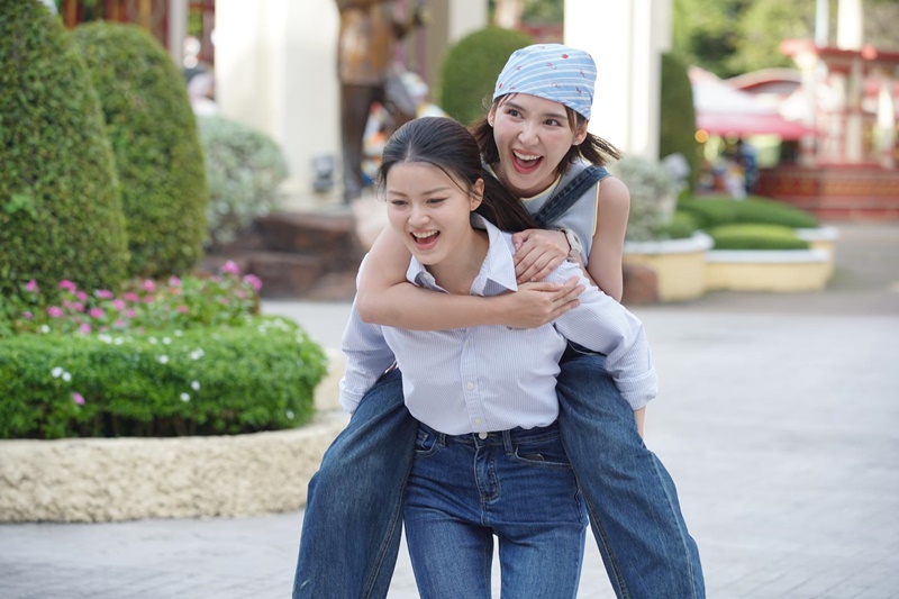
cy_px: 300
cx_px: 450
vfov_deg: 11.9
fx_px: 2871
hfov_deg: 17.8
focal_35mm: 115
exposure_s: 1/800
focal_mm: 115
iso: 320
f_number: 4.5
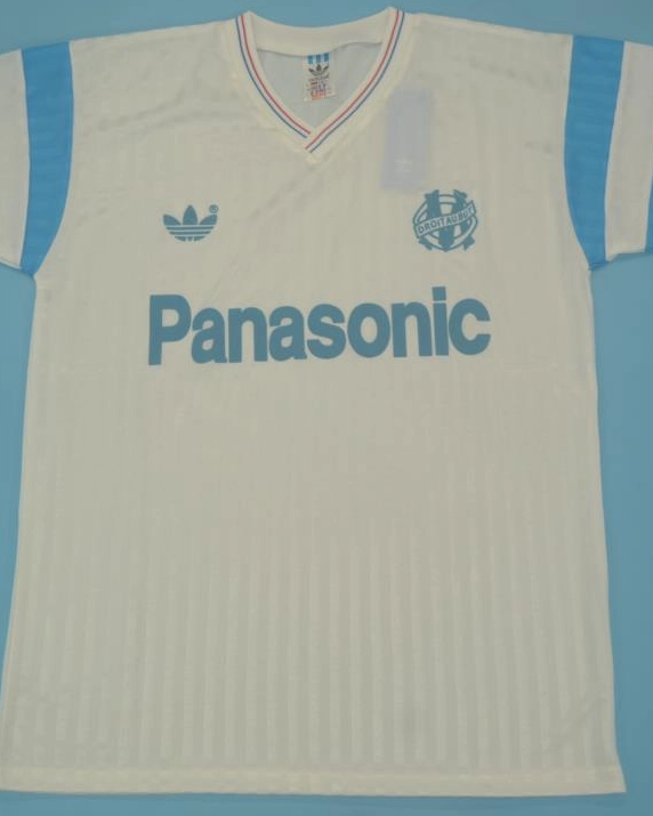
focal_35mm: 51
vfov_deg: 36.7
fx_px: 1232
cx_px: 325
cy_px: 409
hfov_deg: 29.7
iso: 200
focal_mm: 24
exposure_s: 1/200
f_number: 4
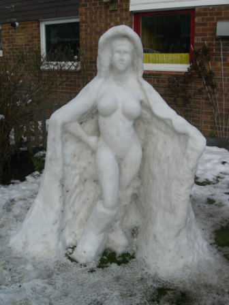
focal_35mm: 38
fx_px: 335
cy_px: 152
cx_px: 114
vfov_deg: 49.0
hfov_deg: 37.7
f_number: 4.4
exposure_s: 1/400
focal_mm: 6.3
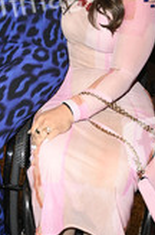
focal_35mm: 59
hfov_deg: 22.9
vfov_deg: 33.5
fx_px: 383
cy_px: 65
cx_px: 66
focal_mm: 24
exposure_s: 1/50
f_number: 5.6
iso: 3200
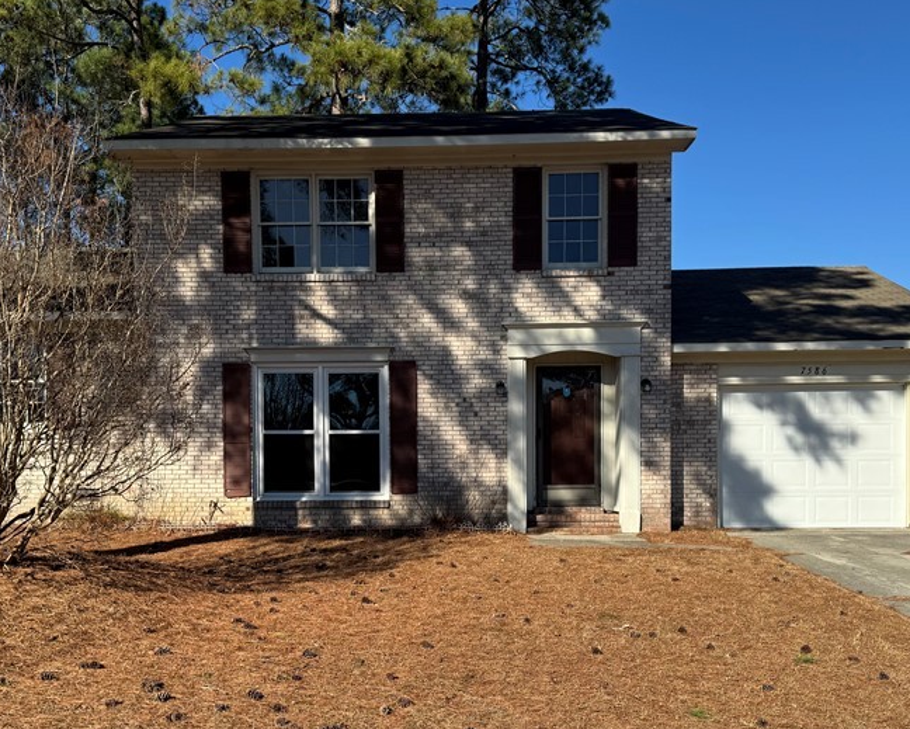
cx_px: 417
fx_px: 997
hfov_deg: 49.0
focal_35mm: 37
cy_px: 492
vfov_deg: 39.6
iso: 80
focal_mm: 6.76
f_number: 1.78
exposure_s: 1/4049
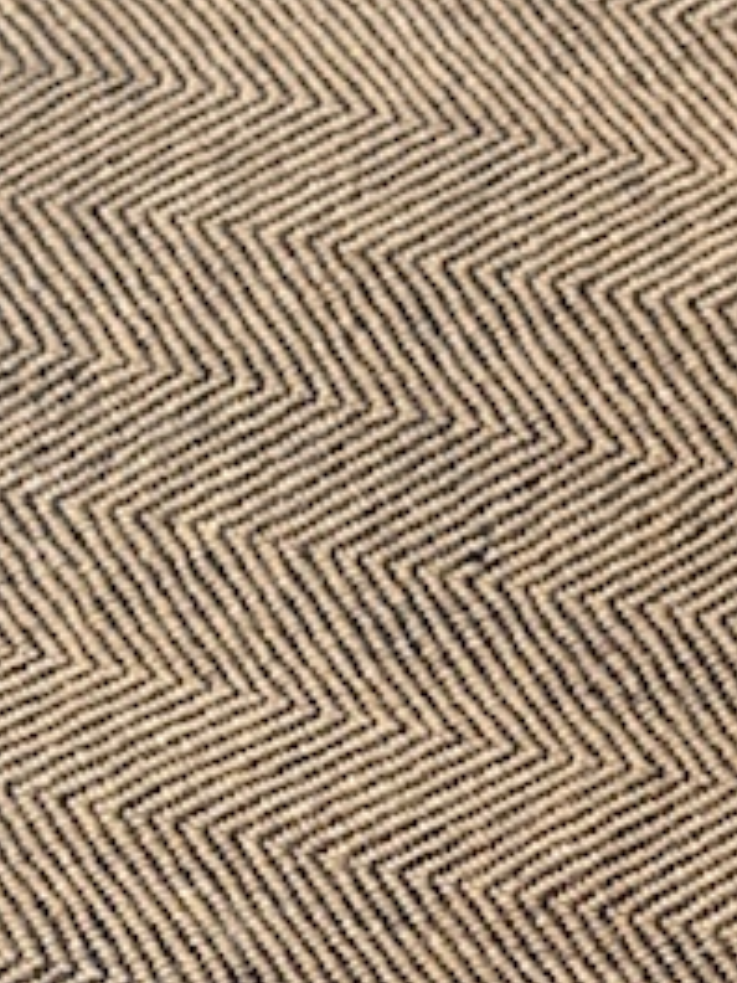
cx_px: 449
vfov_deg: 10.7
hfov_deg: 8.2
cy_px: 1188
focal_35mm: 181
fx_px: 5138
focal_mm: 6.76
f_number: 1.78
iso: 64
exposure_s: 1/142
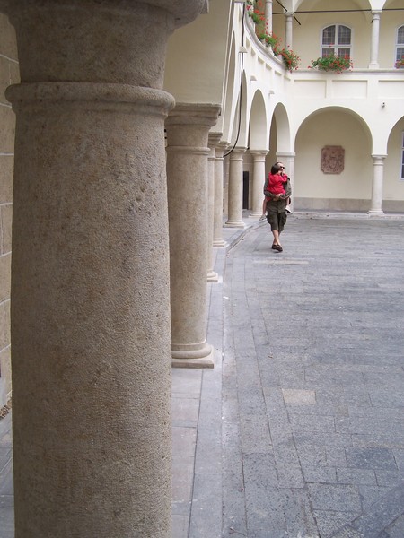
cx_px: 202
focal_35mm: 40
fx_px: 622
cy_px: 269
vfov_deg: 46.8
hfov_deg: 36.0
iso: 80
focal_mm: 6.7
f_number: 2.8
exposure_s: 1/125
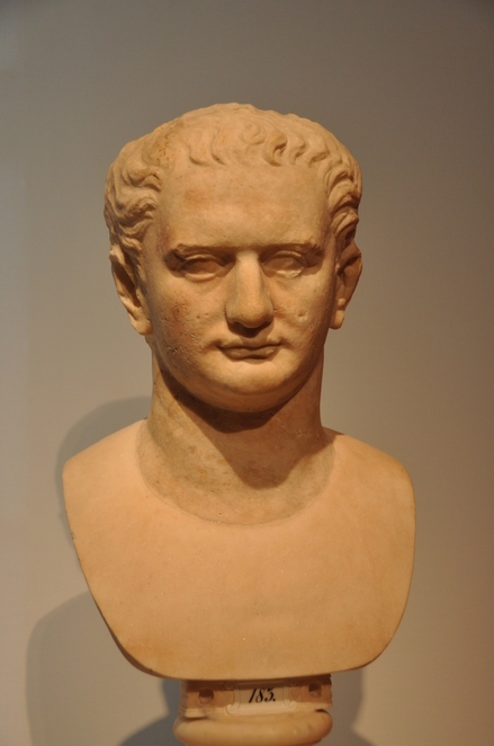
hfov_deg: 22.5
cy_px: 373
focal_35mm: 60
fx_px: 1239
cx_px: 247
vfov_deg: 33.5
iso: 500
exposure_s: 1/125
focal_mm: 40
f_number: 5.6
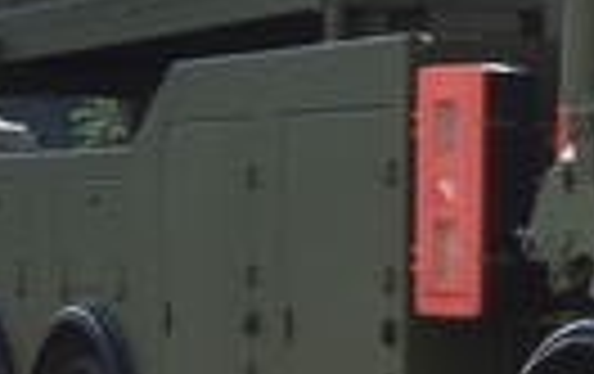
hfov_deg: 9.3
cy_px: 228
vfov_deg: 6.0
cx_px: 896
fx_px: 3568
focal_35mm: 220
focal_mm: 24
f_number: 8
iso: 100
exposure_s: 1/250
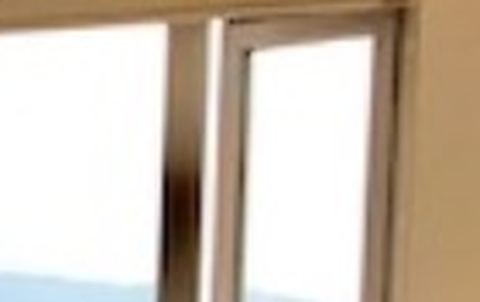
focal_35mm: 217
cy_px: 820
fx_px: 2843
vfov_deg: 5.8
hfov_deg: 8.4
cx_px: -874
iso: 20
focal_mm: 3.99
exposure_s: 1/833
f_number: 1.8
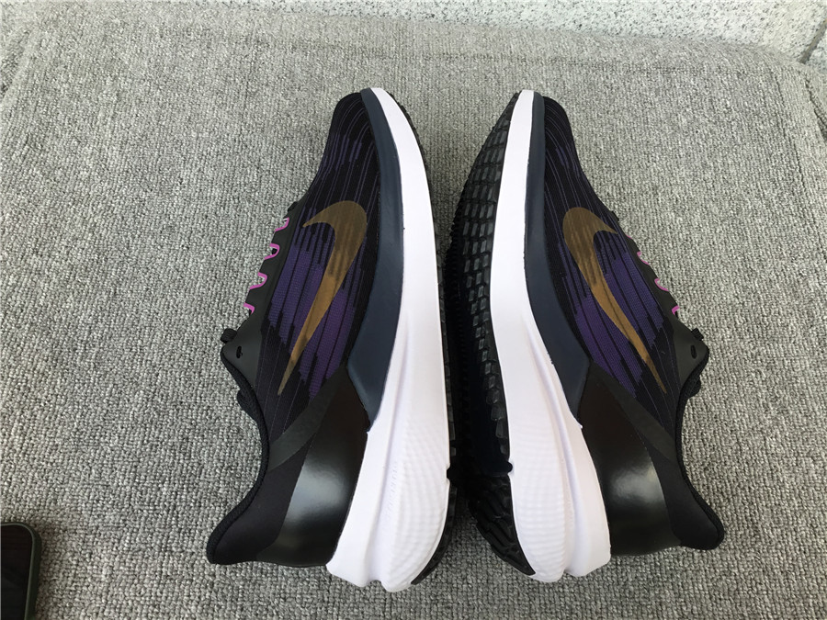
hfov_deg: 58.4
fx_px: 741
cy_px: 310
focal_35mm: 31
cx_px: 414
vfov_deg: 45.4
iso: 25
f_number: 2.4
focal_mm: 3.3
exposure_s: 1/120
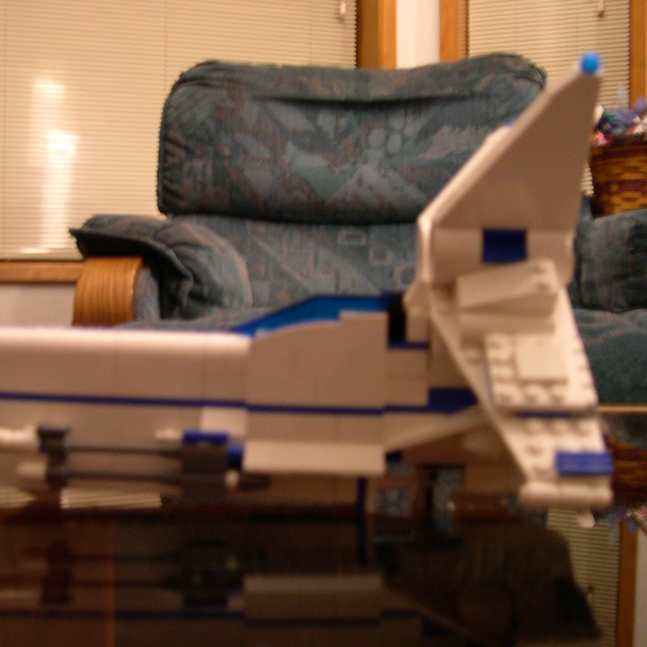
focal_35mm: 45
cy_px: 324
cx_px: 253
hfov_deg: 37.4
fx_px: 952
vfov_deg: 37.6
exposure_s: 1/4.4
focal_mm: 8
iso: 331
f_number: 2.8
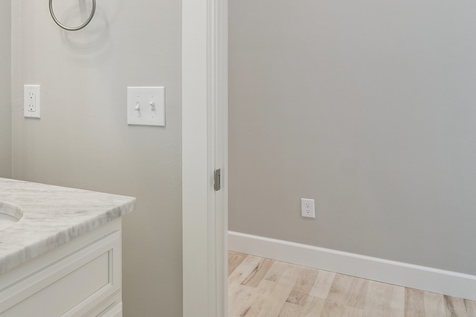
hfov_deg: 45.8
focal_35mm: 36
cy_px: 74
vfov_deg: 35.9
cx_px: 14
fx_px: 476
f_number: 5.6
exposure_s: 1/50
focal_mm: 16
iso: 200
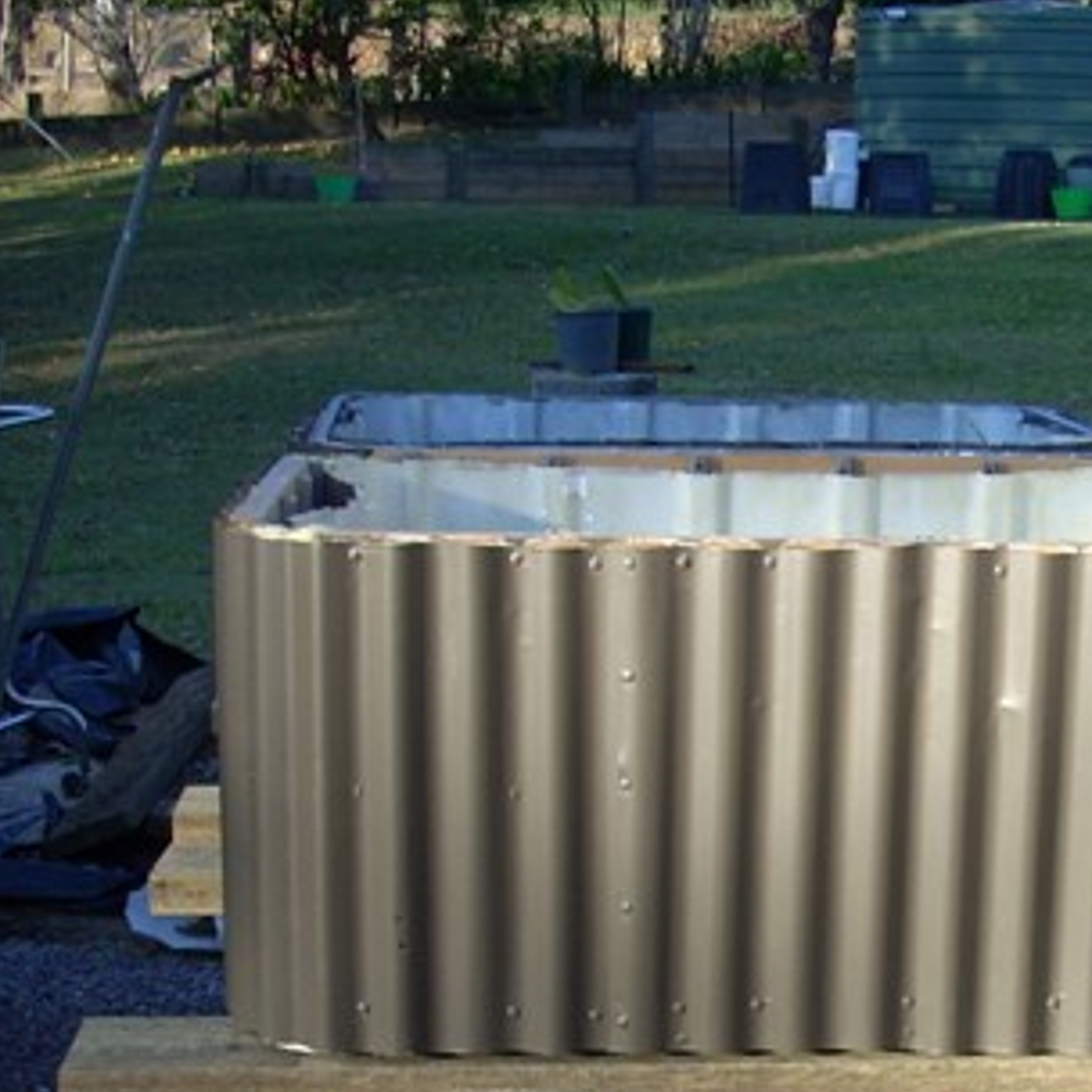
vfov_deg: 20.0
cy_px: 844
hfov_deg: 19.9
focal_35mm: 86
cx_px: 945
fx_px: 3069
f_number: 2.8
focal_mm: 6.2
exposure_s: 1/273
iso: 64
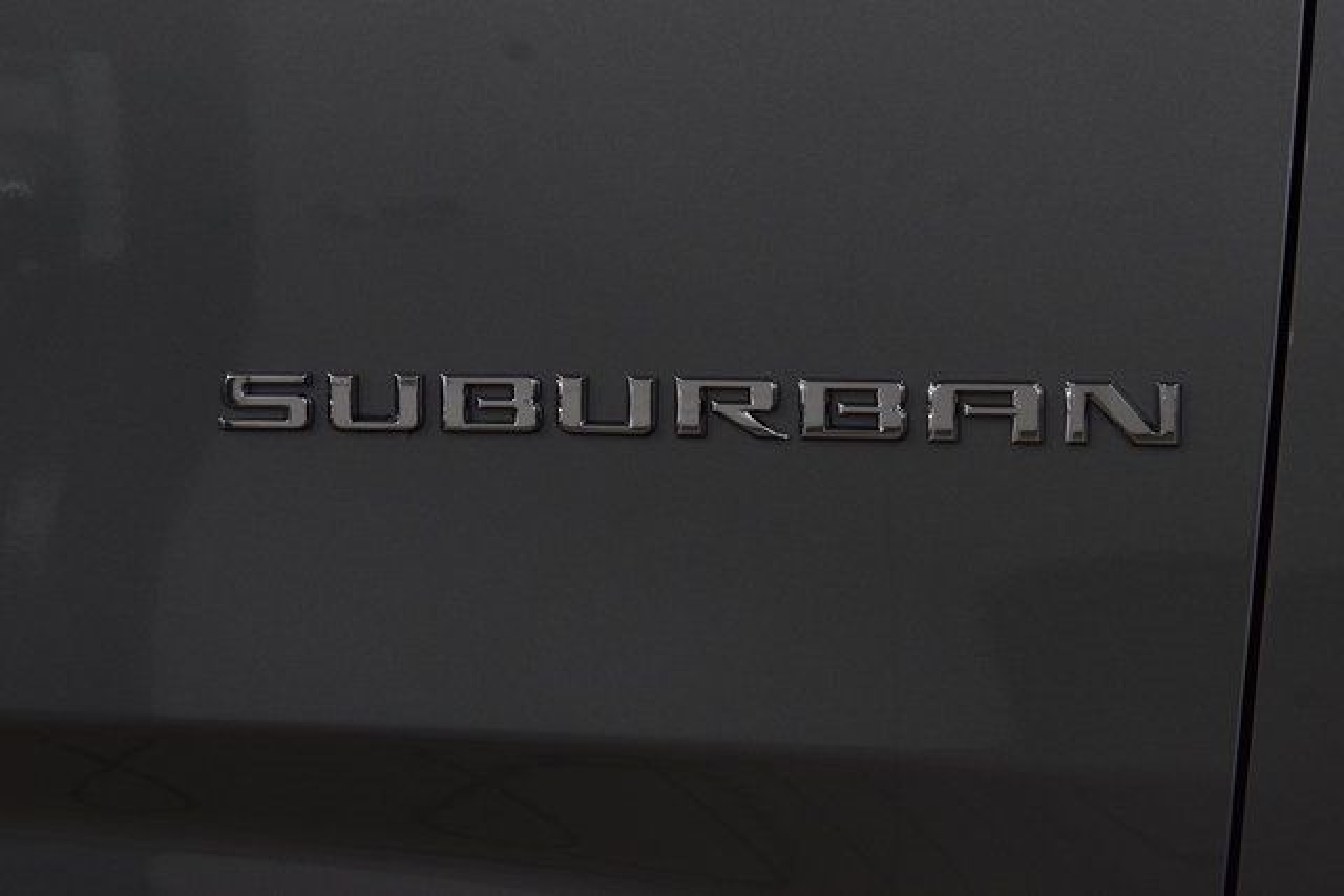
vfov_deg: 16.6
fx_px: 3080
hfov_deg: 24.6
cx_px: 672
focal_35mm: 82
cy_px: 448
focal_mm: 55
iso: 1600
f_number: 8
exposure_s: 1/60
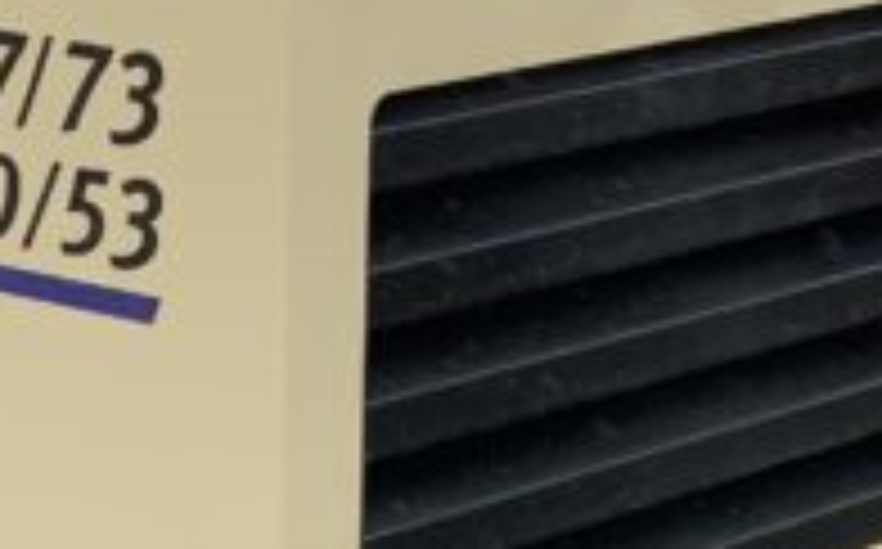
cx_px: 40
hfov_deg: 12.9
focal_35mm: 161
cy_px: 436
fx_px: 3866
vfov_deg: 8.1
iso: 16
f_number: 1.8
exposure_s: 1/1221
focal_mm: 3
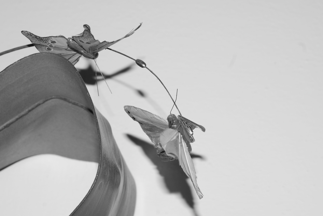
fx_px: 674
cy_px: 108
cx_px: 162
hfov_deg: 27.0
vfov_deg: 18.2
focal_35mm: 75
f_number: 8
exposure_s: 1/60
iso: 100
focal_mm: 50
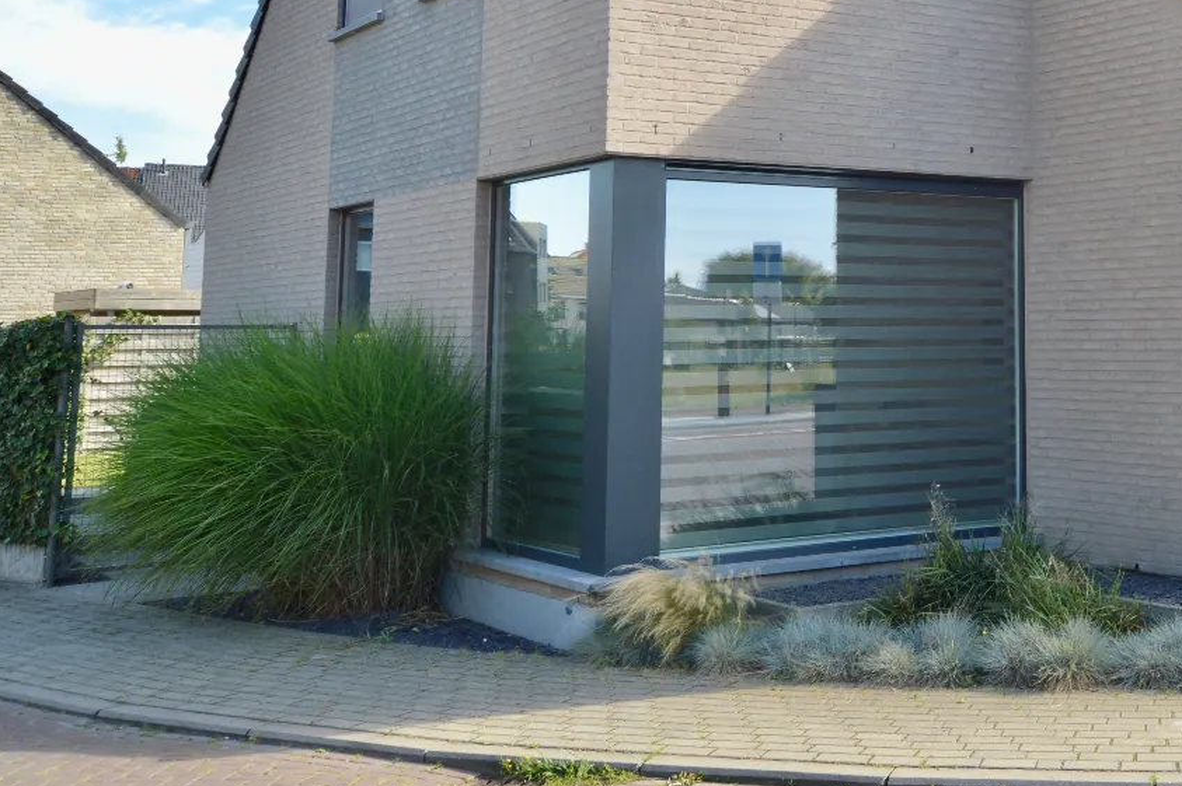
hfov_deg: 36.2
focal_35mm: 52
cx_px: 1036
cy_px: 115
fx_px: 1706
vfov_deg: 25.3
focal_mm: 18
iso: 100
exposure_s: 1/50
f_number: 9
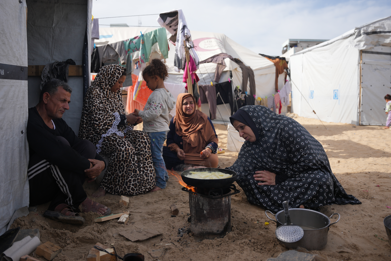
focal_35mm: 27
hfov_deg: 67.4
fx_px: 293
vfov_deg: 47.9
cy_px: 117
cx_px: 188
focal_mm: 24
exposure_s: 1/2500
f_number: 2.8
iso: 160
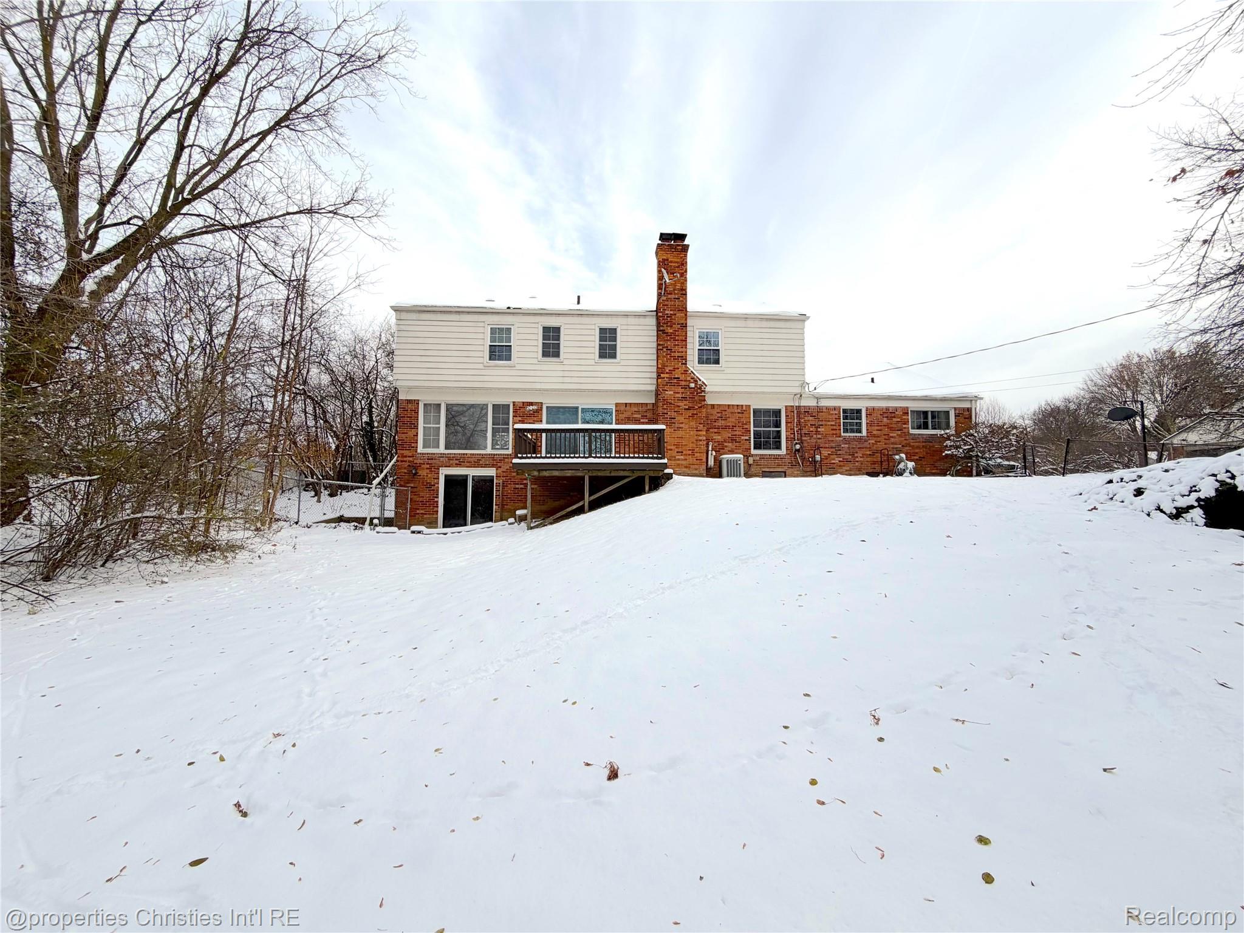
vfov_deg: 85.7
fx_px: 503
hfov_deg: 102.1
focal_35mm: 14
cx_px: 622
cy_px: 466
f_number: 2.2
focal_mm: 2.22
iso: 20
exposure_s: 1/1339
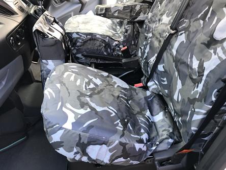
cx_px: 113
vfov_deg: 49.7
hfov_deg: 63.4
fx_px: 183
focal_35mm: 28
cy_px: 85
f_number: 1.8
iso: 25
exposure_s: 1/50
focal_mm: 3.99
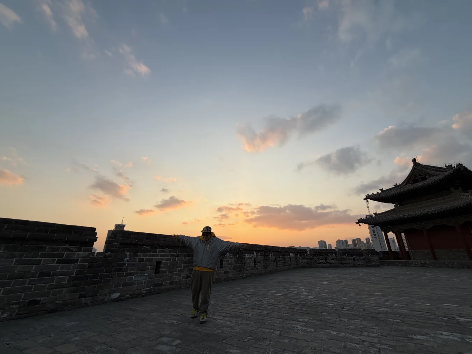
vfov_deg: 81.7
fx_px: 205
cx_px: 246
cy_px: 167
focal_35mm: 15
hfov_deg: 98.1
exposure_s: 1/313
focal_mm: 2.22
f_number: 2.2
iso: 50
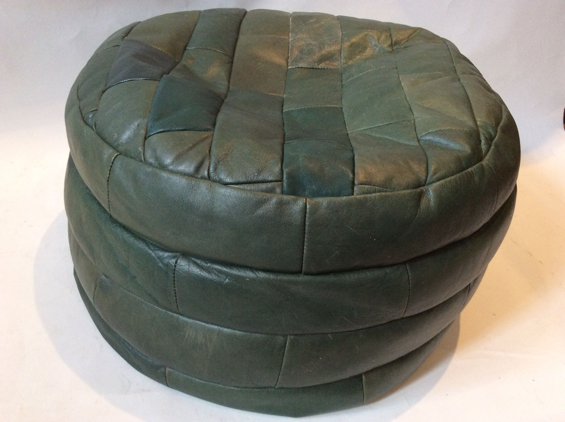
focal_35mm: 32
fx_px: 522
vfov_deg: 44.1
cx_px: 282
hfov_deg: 56.9
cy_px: 211
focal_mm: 3.3
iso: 160
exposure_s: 1/25
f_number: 2.4
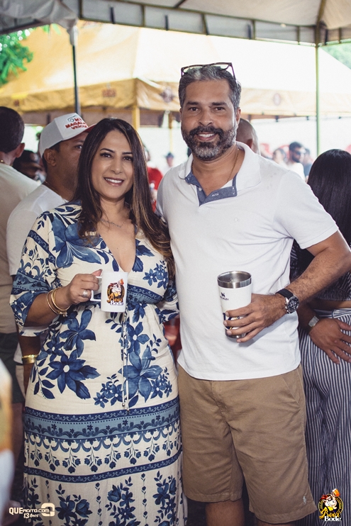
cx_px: 176
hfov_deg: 25.8
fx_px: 767
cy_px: 263
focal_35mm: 52
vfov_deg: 37.8
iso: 1600
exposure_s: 1/400
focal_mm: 35
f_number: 2.5
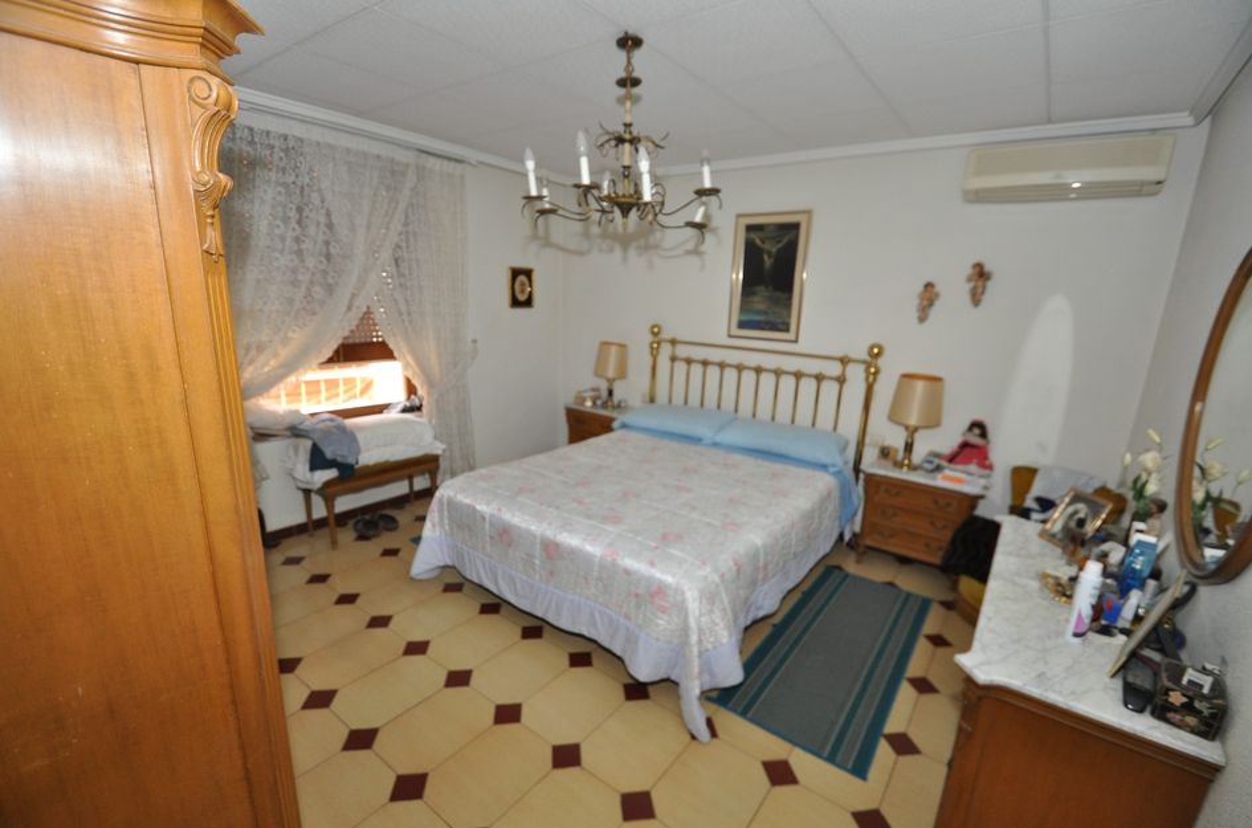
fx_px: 520
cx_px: 626
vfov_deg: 77.0
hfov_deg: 100.5
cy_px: 414
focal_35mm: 15
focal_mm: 10
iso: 800
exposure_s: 1/60
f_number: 4
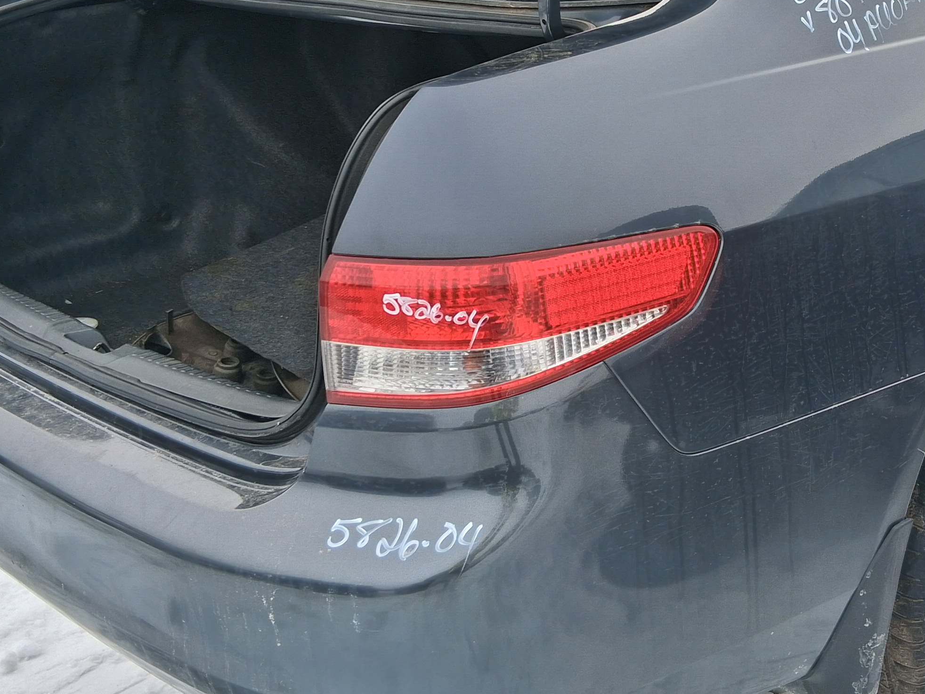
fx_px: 1443
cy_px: 135
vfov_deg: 26.5
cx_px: 701
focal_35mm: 54
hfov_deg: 34.7
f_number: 1.8
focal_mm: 3.98
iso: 25
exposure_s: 1/631
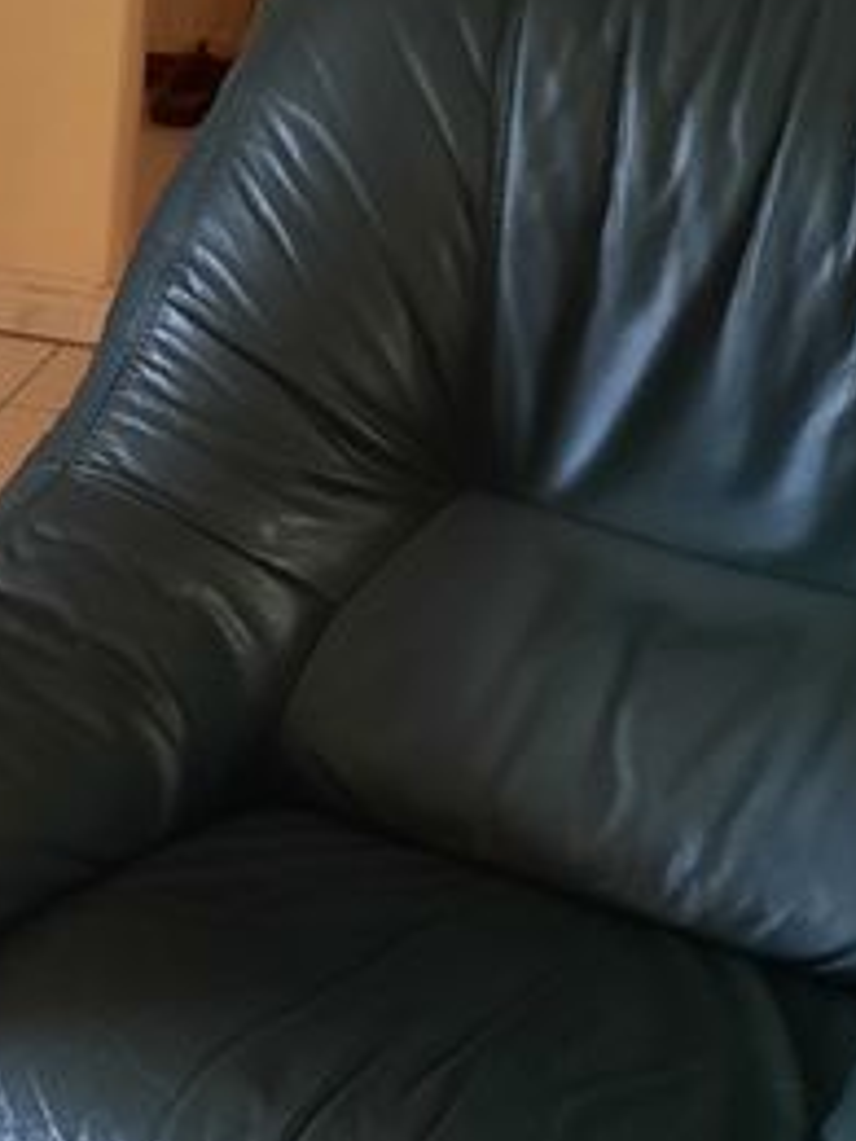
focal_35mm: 96
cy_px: 527
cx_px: -180
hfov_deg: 14.9
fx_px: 3165
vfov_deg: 20.4
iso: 400
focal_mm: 4.6
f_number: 2
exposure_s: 1/25
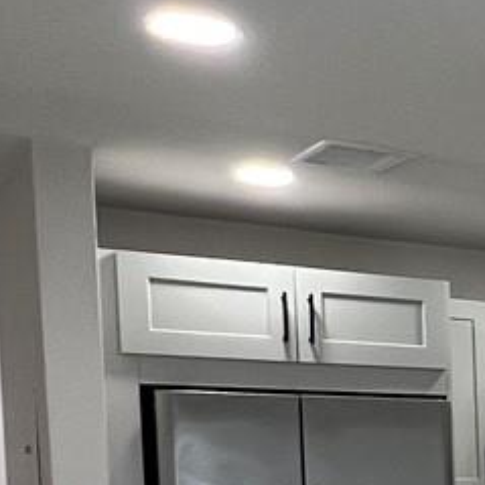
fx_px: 1221
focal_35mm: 77
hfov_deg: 15.1
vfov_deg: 21.1
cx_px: 1120
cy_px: 558
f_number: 1.8
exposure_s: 1/120
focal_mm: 1.57
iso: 200
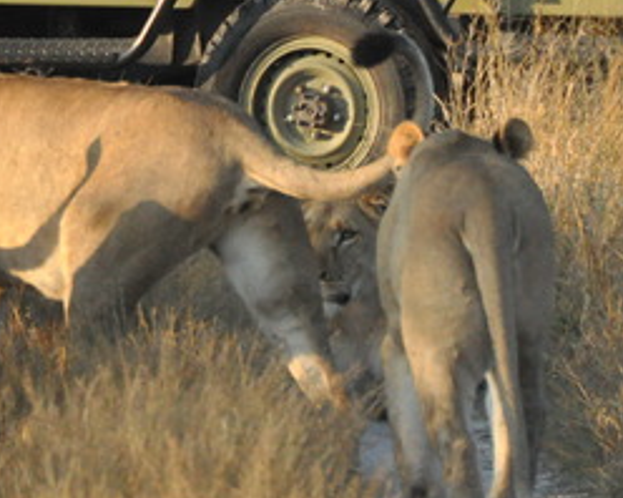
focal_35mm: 965
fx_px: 17779
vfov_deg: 1.6
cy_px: 91
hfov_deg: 2.0
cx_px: 63
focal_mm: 200
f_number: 5.6
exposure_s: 1/2000
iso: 1600
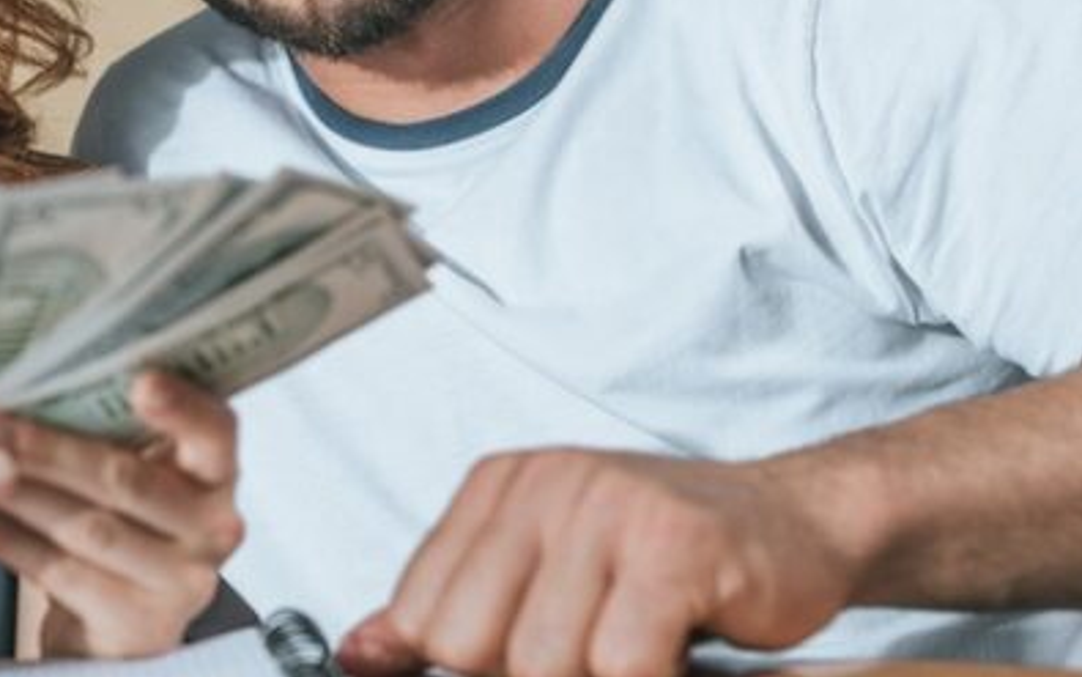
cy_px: 195
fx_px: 3274
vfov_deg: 11.8
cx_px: 271
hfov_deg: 18.6
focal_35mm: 111
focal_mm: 50
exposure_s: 1/200
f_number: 3.5
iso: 200
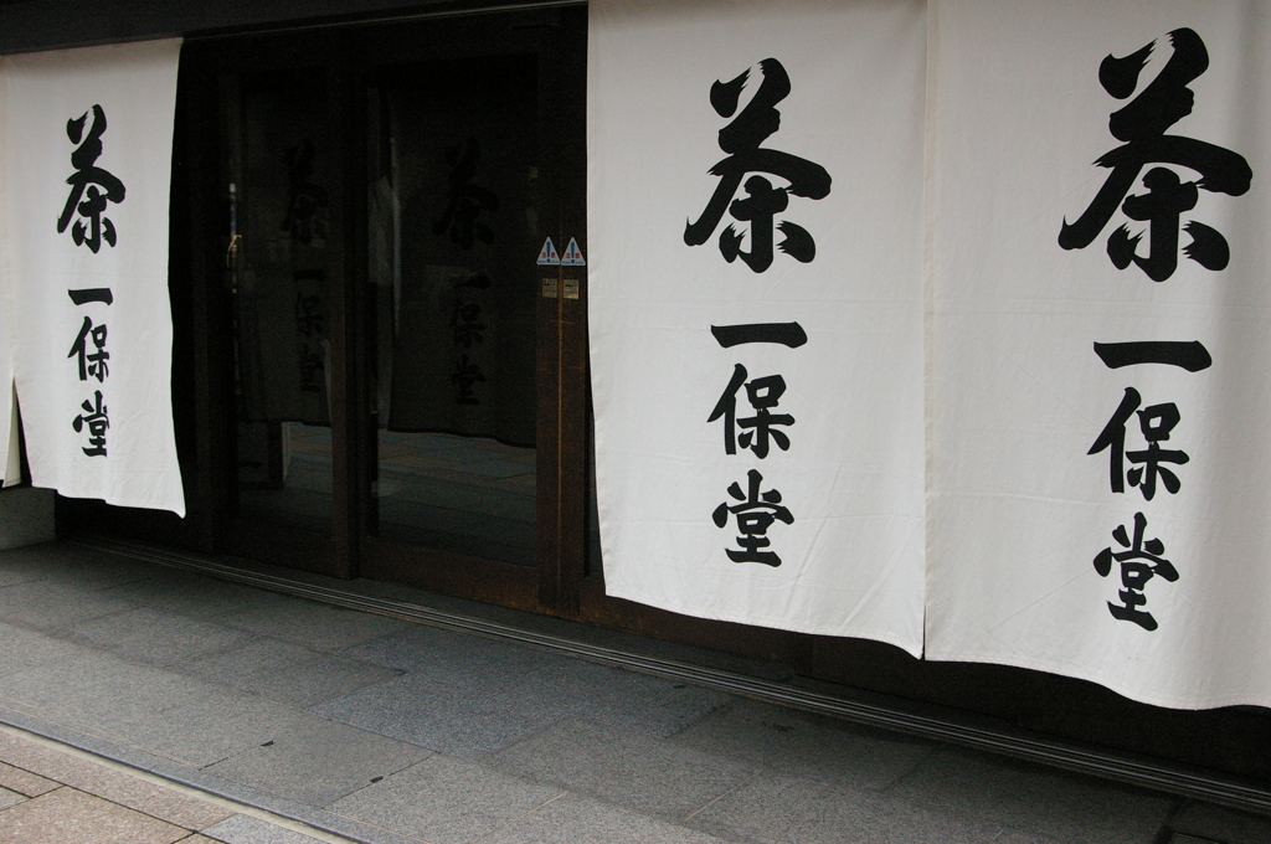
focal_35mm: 39
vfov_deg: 34.1
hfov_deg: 49.6
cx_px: 636
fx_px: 1375
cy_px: 422
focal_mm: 26
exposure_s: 1/1500
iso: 1600
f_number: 6.7
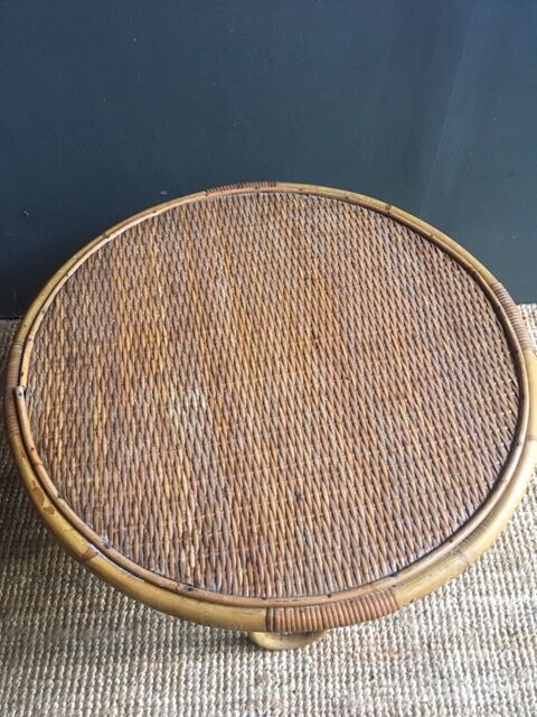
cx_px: 268
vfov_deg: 61.7
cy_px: 358
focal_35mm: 29
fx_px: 600
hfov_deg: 48.2
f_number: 2.2
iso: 250
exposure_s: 1/33
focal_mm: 4.15
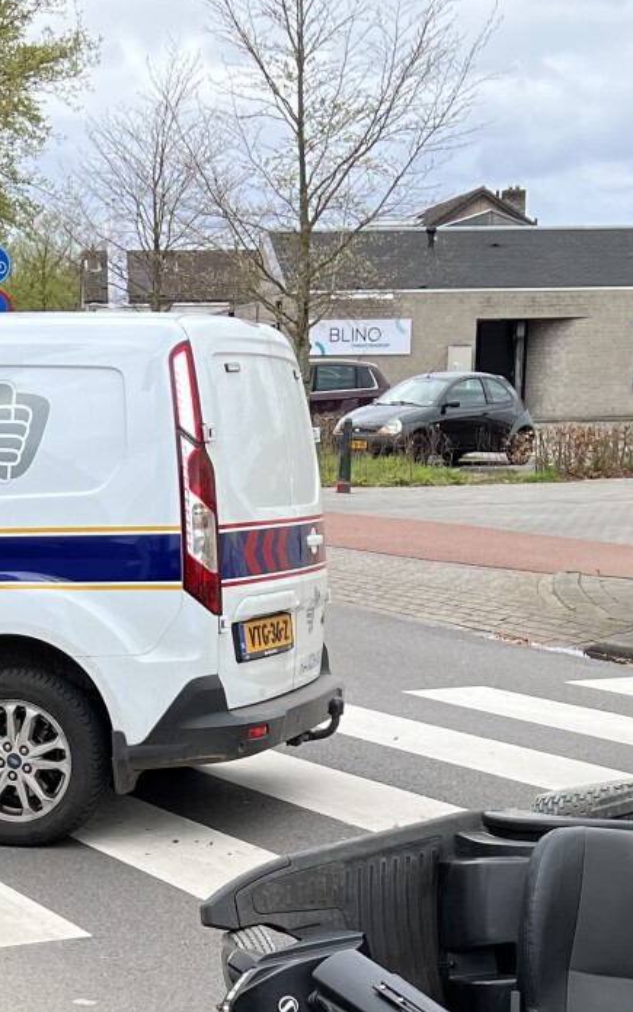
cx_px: 134
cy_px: 1002
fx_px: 2098
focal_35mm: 76
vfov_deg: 25.8
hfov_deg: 17.0
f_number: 1.5
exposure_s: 1/1183
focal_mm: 5.7
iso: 50
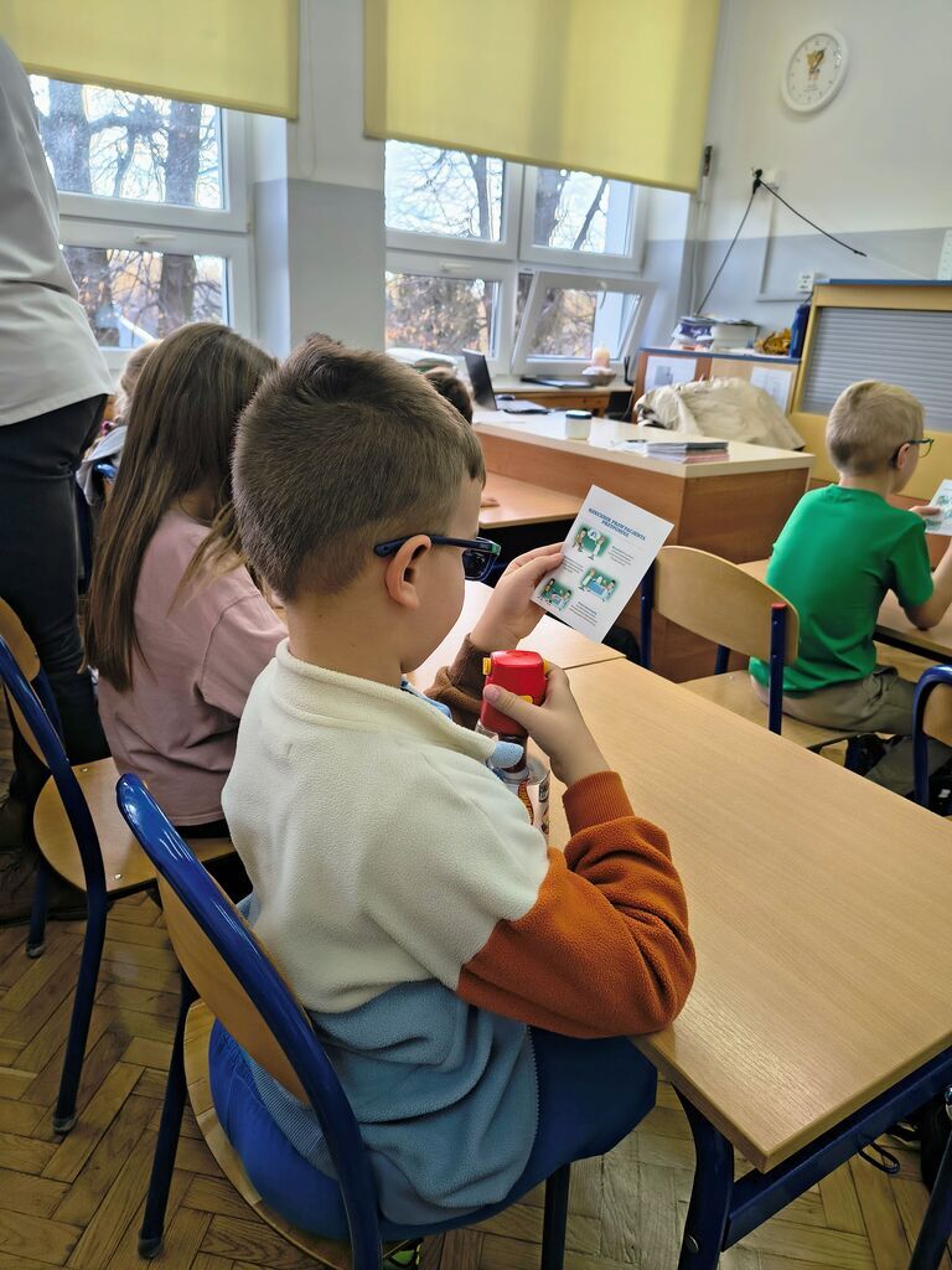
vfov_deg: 73.9
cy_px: 635
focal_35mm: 23
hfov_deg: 58.9
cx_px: 476
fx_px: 843
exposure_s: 1/136
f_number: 1.8
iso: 100
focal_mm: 5.56
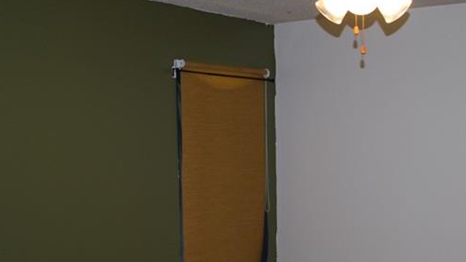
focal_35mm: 58
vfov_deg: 20.4
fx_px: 717
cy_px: 225
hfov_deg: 35.9
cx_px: 272
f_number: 3.5
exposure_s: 1/60
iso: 200
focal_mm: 18
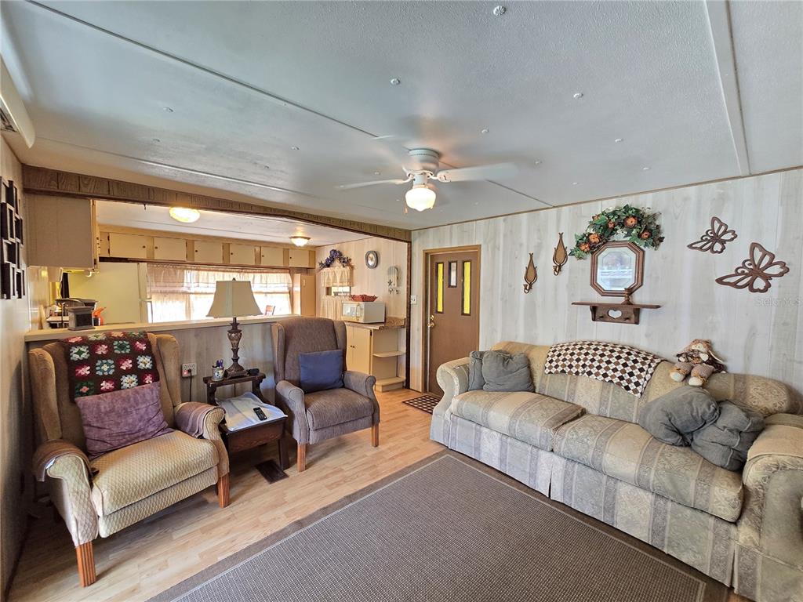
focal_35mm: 13
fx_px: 302
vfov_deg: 89.9
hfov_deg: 106.2
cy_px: 301
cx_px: 402
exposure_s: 1/60
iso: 500
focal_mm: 2.2
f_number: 2.2
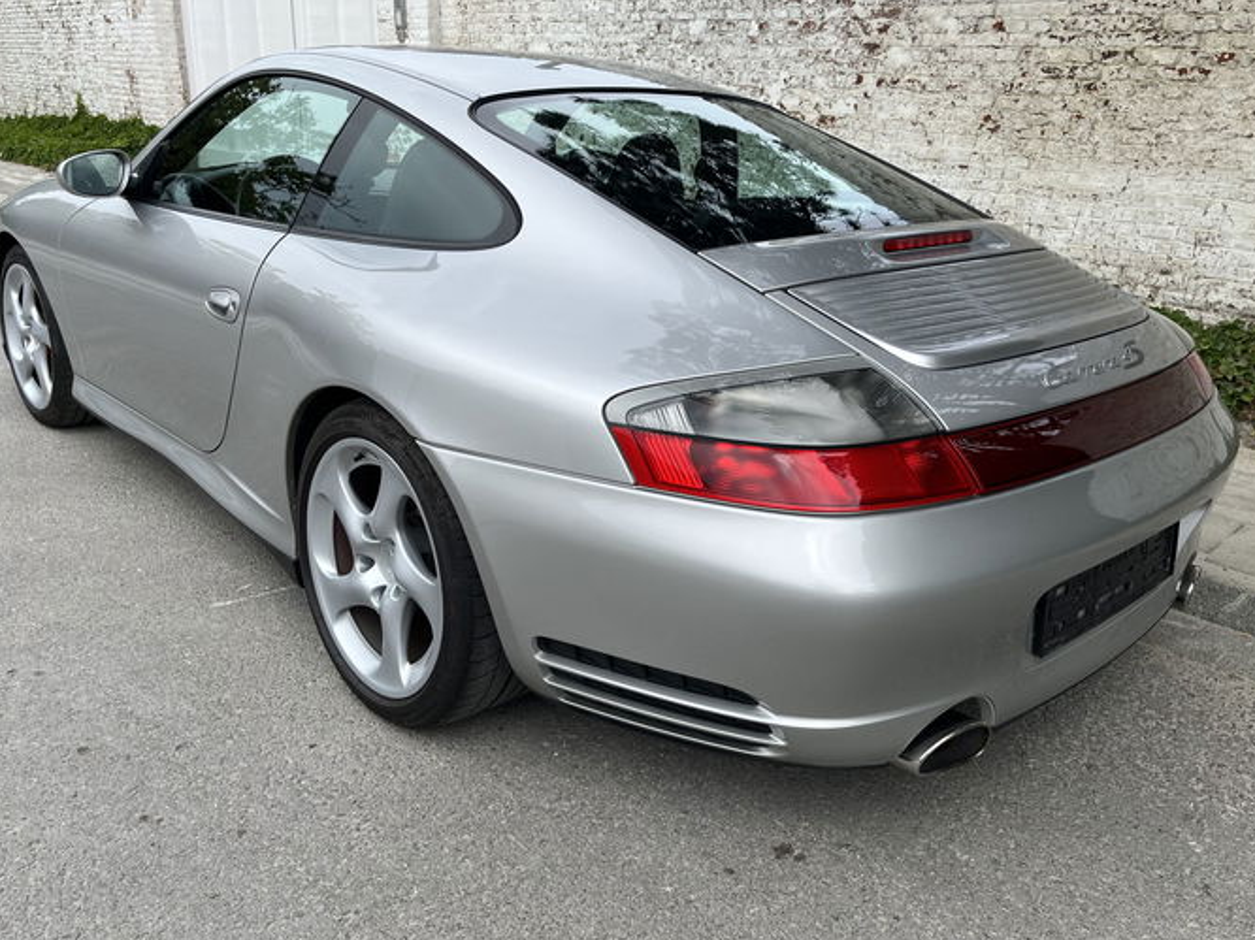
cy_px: 405
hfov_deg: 60.0
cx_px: 648
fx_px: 1087
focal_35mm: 30
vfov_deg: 46.6
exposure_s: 1/2062
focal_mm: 5.1
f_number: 1.6
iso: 50
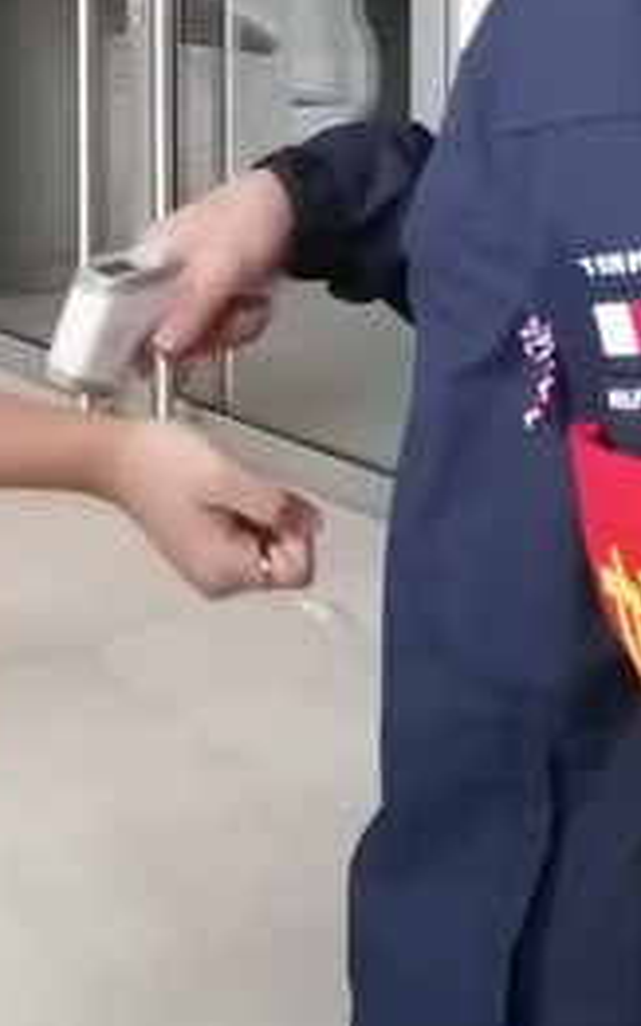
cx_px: -4
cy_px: -122
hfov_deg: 17.4
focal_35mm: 73
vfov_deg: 25.9
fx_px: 2042
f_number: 1.8
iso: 640
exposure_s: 1/50
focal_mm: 3.62
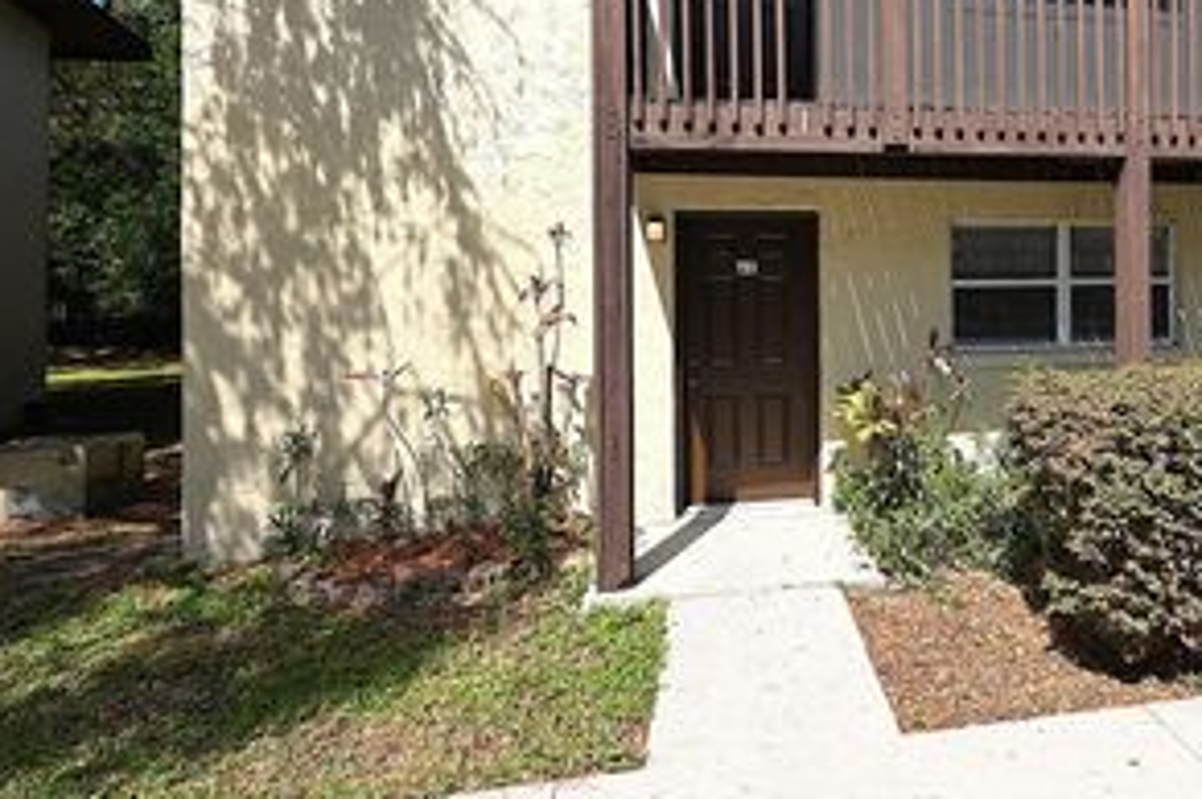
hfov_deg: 69.4
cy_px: 266
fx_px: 800
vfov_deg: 52.0
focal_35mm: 24
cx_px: 889
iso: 100
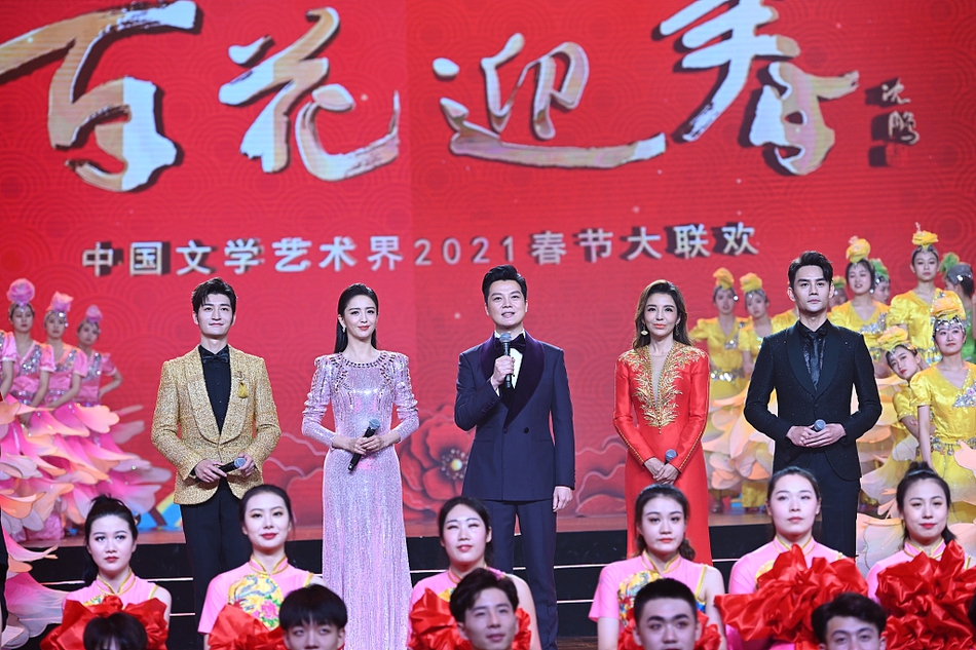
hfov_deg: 16.8
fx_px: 3307
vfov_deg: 11.2
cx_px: 488
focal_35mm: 122
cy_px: 325
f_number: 3.5
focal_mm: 122
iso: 1000
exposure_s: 1/250
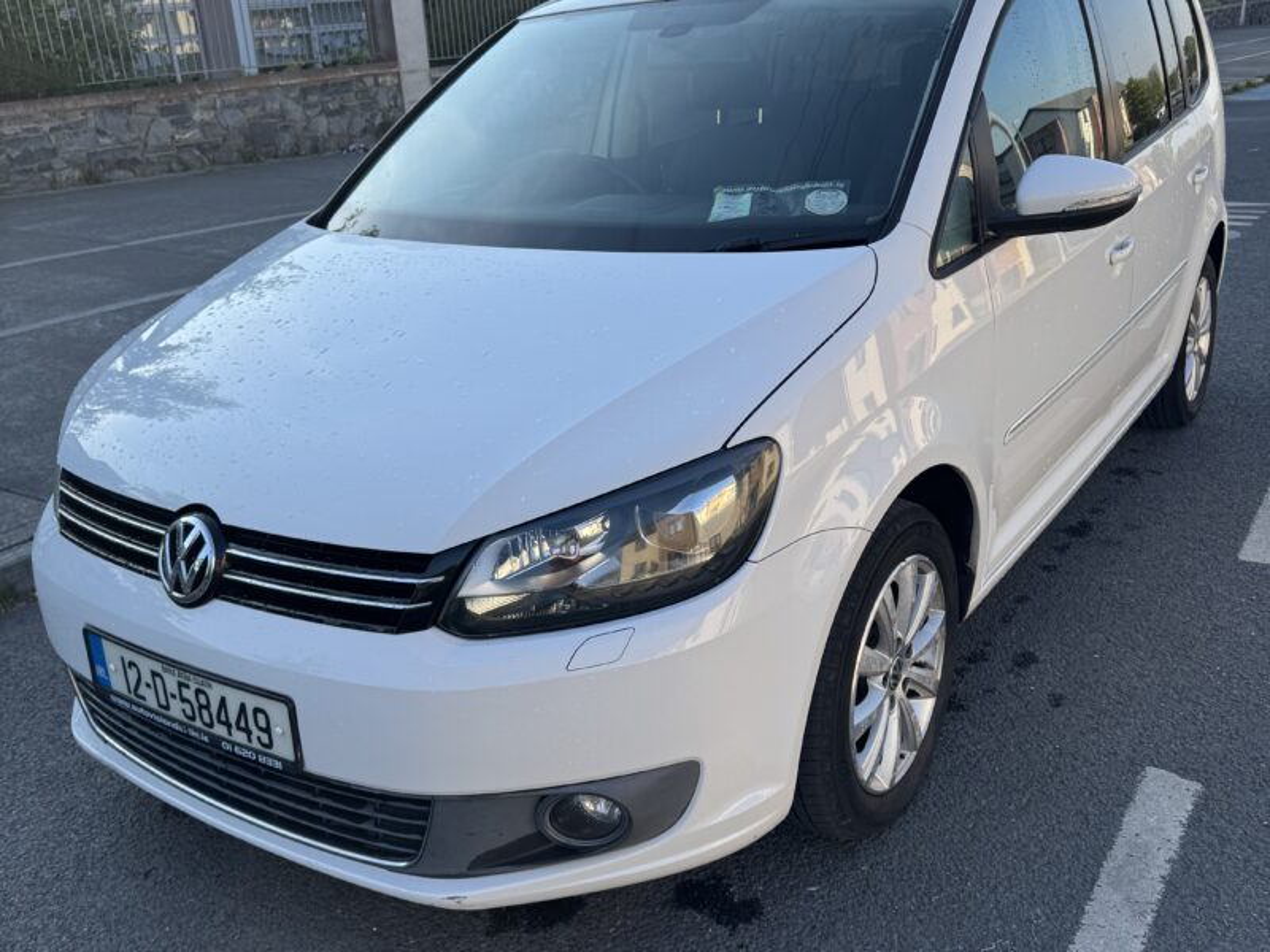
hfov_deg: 71.6
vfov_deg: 56.8
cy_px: 476
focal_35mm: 24
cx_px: 635
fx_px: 881
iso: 80
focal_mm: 6.76
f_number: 1.78
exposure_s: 1/1560
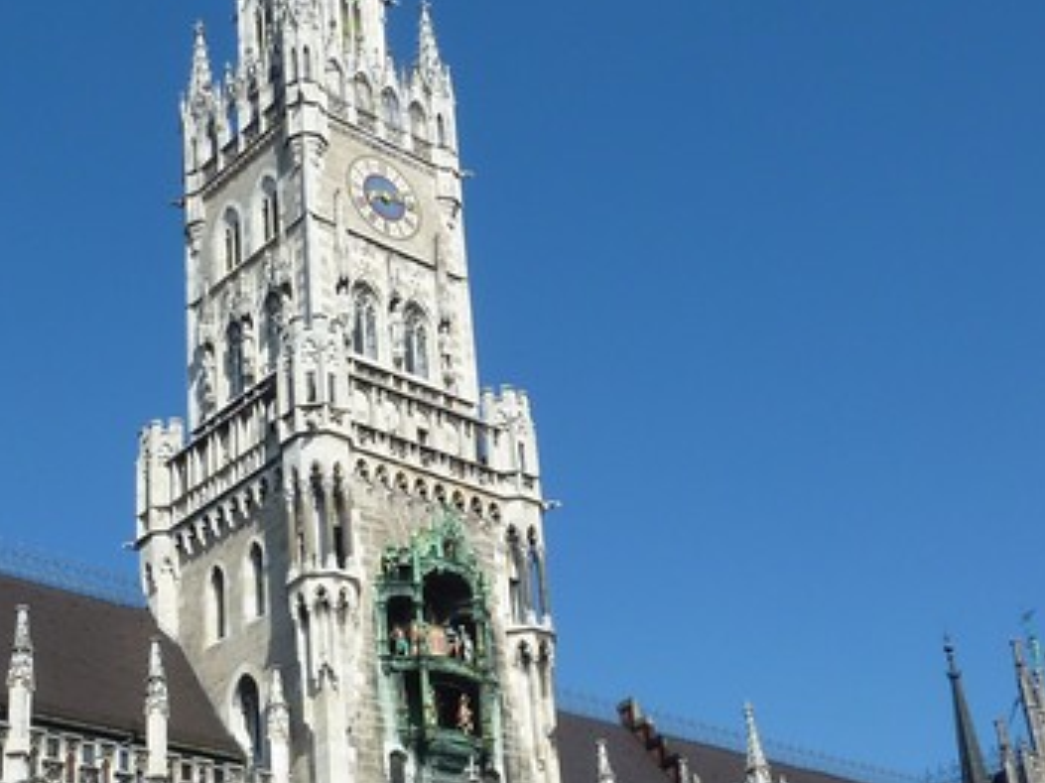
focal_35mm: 57
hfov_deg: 33.7
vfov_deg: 25.5
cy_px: 548
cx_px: 444
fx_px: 1720
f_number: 5
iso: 80
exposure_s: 1/500
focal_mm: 4.1
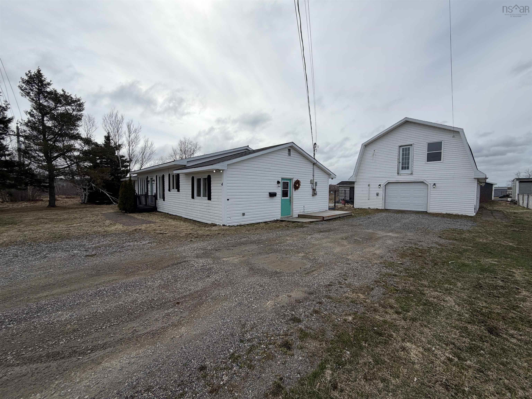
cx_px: 266
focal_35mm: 14
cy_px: 200
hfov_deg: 102.1
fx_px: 215
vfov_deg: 85.7
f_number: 2.2
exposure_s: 1/1745
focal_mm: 2.22
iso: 20
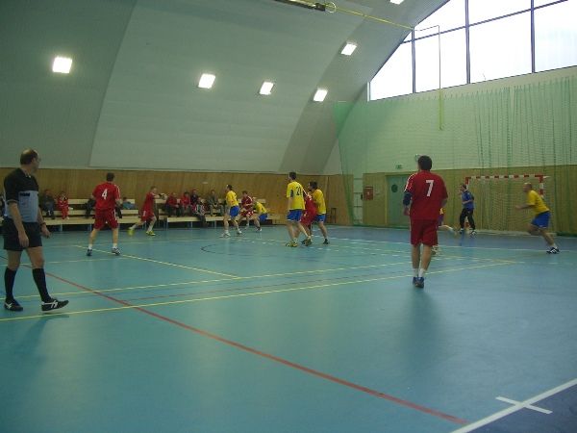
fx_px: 583
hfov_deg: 52.6
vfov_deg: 40.7
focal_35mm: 35
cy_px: 216
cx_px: 288
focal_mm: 5.8
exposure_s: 1/80
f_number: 2.6
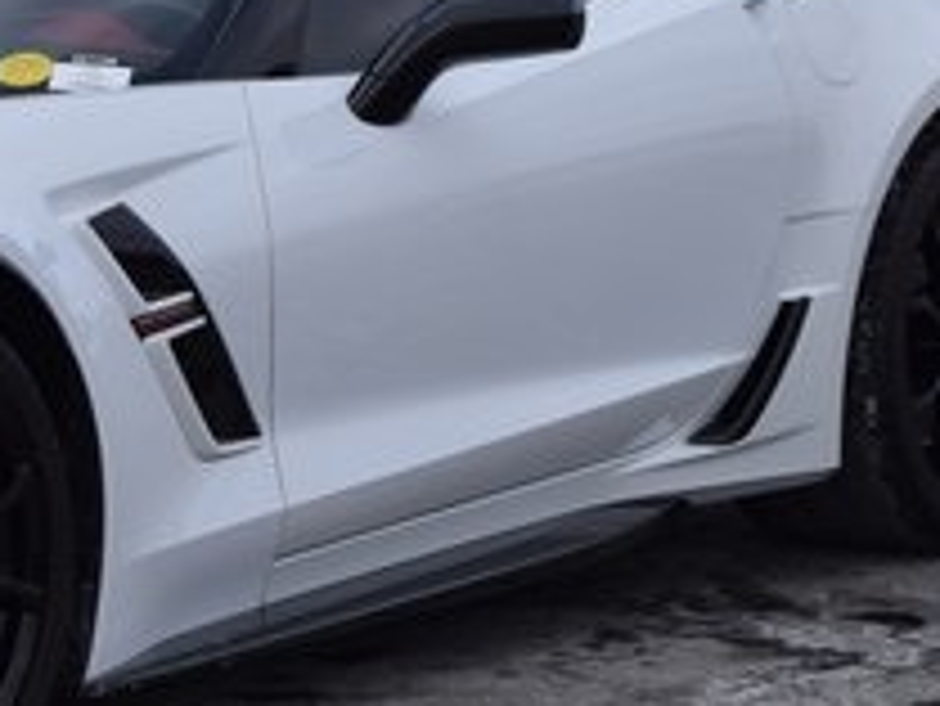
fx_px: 5393
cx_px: -229
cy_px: 38
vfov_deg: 7.5
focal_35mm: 198
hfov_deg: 9.8
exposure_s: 1/1600
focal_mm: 45
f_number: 6.3
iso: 400
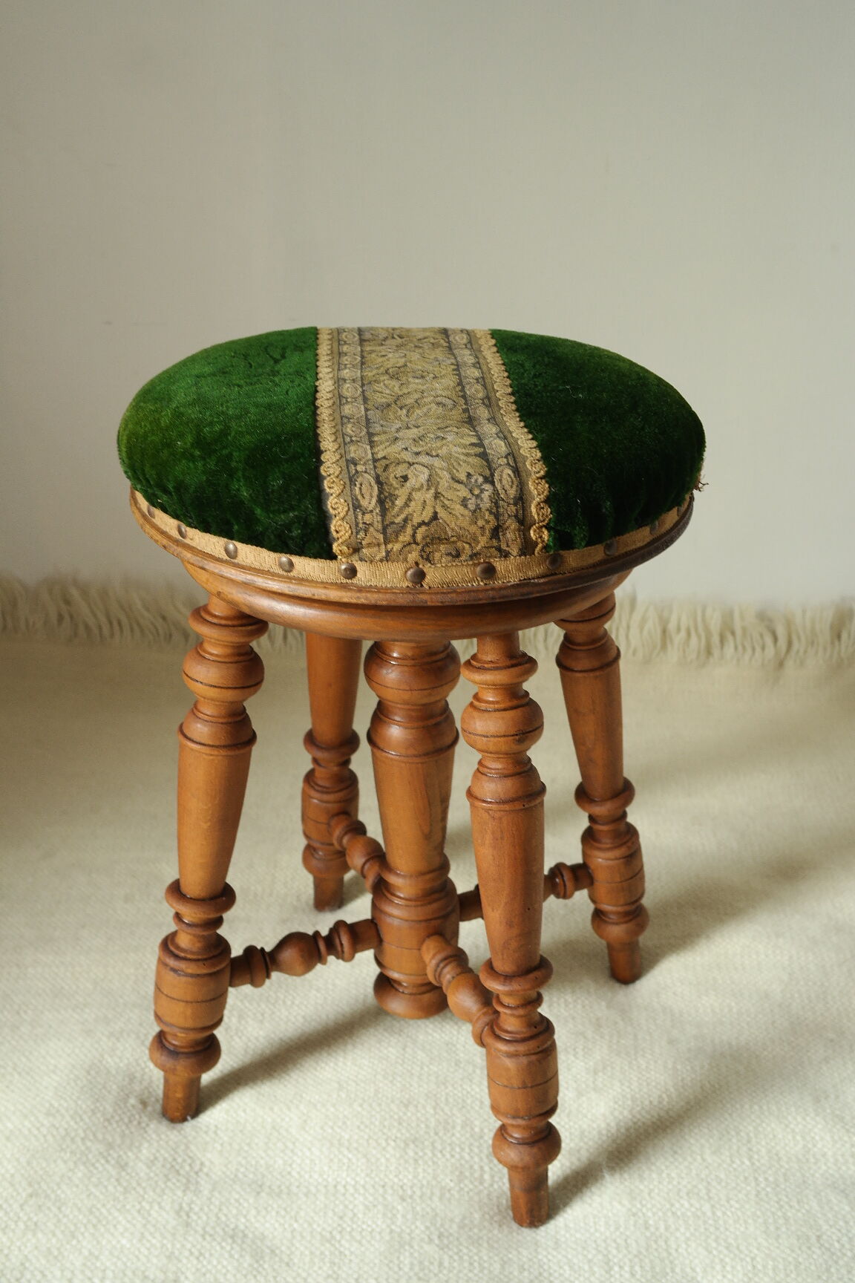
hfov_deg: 31.2
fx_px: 1532
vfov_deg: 45.4
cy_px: 642
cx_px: 428
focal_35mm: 43
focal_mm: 28
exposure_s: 1/30
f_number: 5.6
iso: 400
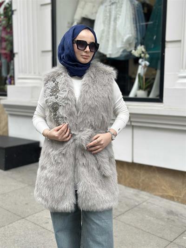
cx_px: 93
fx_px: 344
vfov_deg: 39.6
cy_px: 124
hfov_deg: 30.3
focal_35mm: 48
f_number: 1.78
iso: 80
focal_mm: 6.86
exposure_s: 1/773
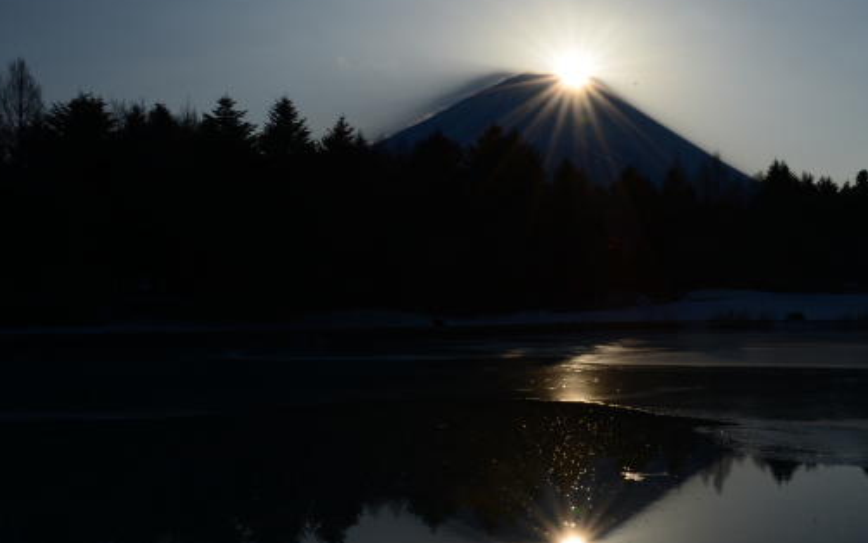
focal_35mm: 52
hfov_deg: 38.2
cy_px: 186
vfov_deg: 24.8
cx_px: 609
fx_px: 1230
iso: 100
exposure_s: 1/160
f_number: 25
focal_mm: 32
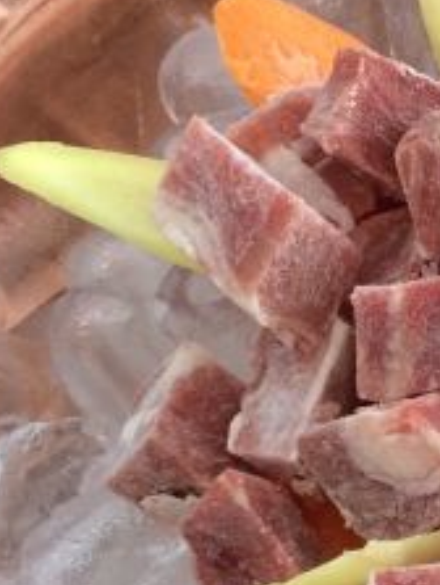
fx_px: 1589
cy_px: 554
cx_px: 612
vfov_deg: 20.3
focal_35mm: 94
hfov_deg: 14.9
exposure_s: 1/33
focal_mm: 4.12
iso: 160
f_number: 2.2
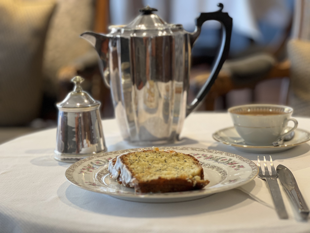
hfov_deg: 25.3
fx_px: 690
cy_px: 116
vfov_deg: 19.1
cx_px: 155
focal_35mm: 77
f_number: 2.8
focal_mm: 9
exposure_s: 1/50
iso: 125
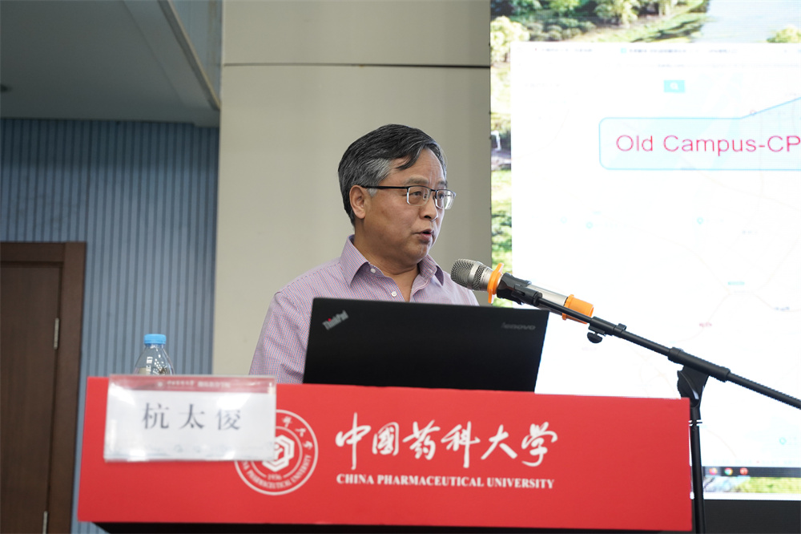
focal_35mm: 48
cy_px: 267
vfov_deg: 28.1
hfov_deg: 41.1
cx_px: 400
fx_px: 1068
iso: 2000
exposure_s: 1/125
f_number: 3.2
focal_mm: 48
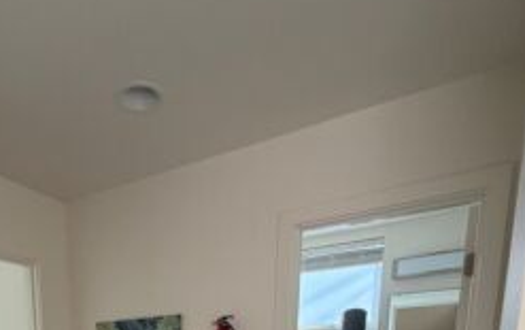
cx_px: 164
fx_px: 458
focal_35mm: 32
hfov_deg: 57.9
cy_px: 467
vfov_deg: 28.9
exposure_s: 1/121
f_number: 2.2
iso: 250
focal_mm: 2.22
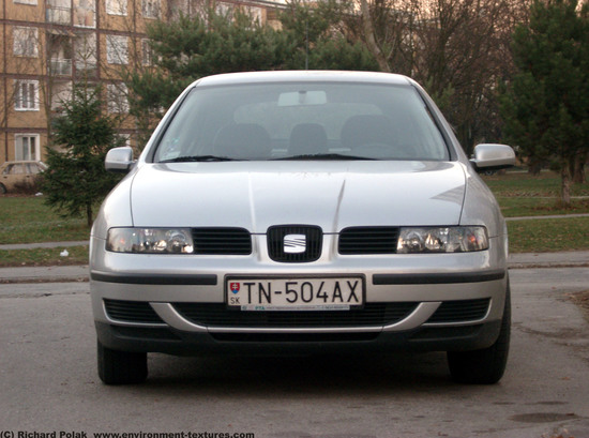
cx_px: 294
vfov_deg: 13.2
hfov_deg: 17.6
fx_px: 1900
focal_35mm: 112
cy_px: 219
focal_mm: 22.8
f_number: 4.8
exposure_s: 1/40
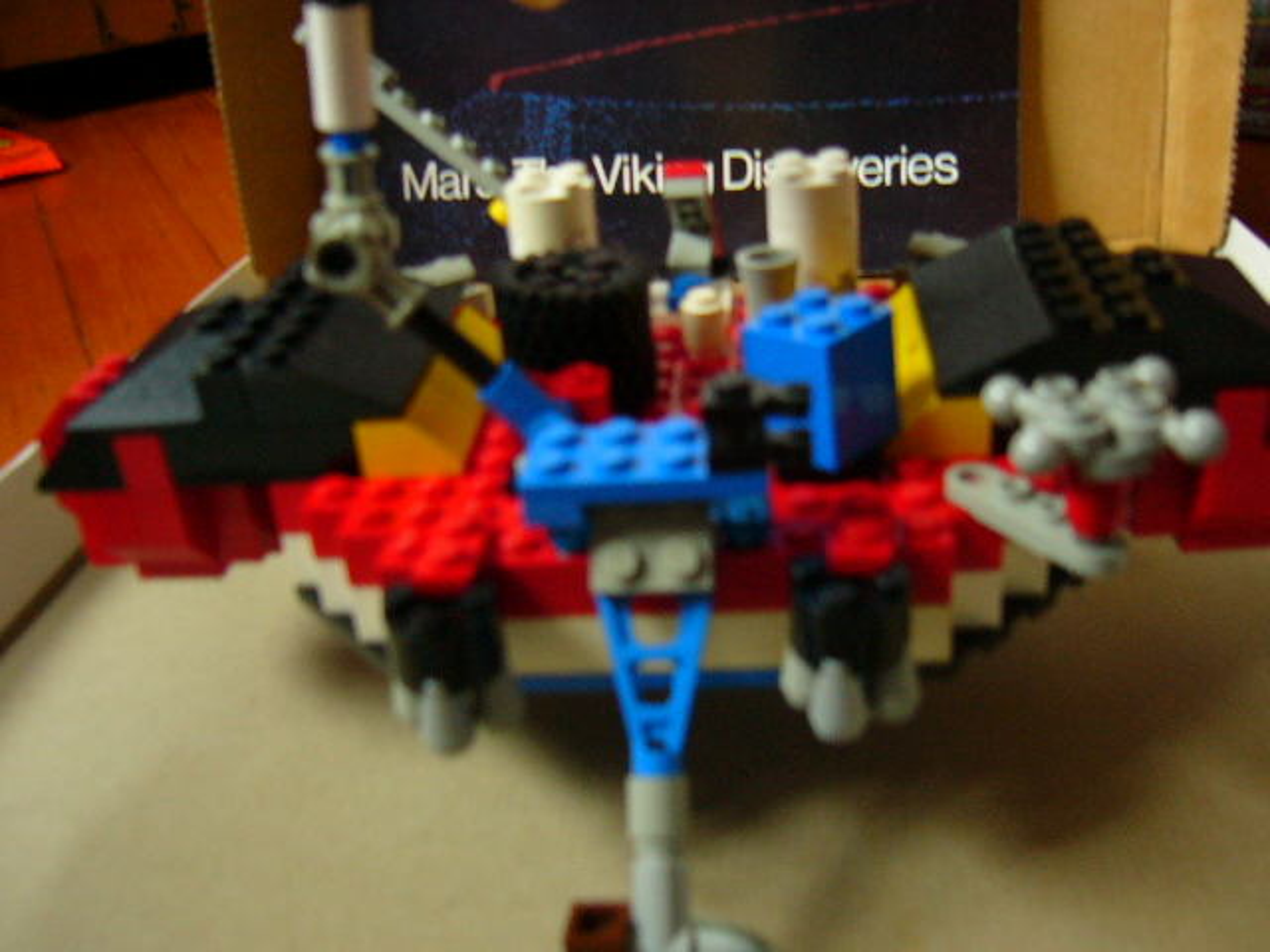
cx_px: 635
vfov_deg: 40.7
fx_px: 1284
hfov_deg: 52.6
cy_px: 476
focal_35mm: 35
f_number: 2.8
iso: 200
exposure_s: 1/8
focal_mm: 5.8
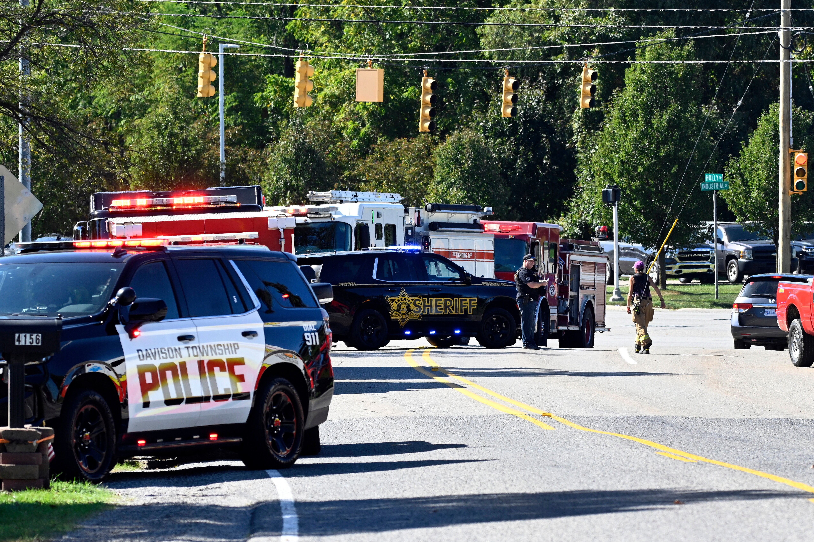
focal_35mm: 287
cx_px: 407
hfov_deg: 7.2
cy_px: 258
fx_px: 6486
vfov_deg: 4.8
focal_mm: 180
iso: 400
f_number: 6.3
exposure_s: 1/640
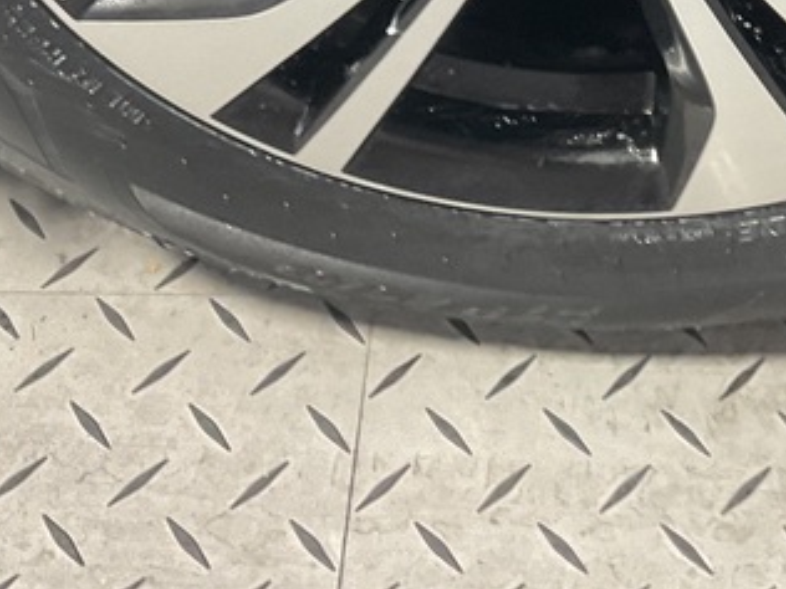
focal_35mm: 88
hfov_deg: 21.9
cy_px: -263
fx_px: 1998
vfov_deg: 15.6
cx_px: 644
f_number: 1.8
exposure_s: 1/50
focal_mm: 3
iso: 160
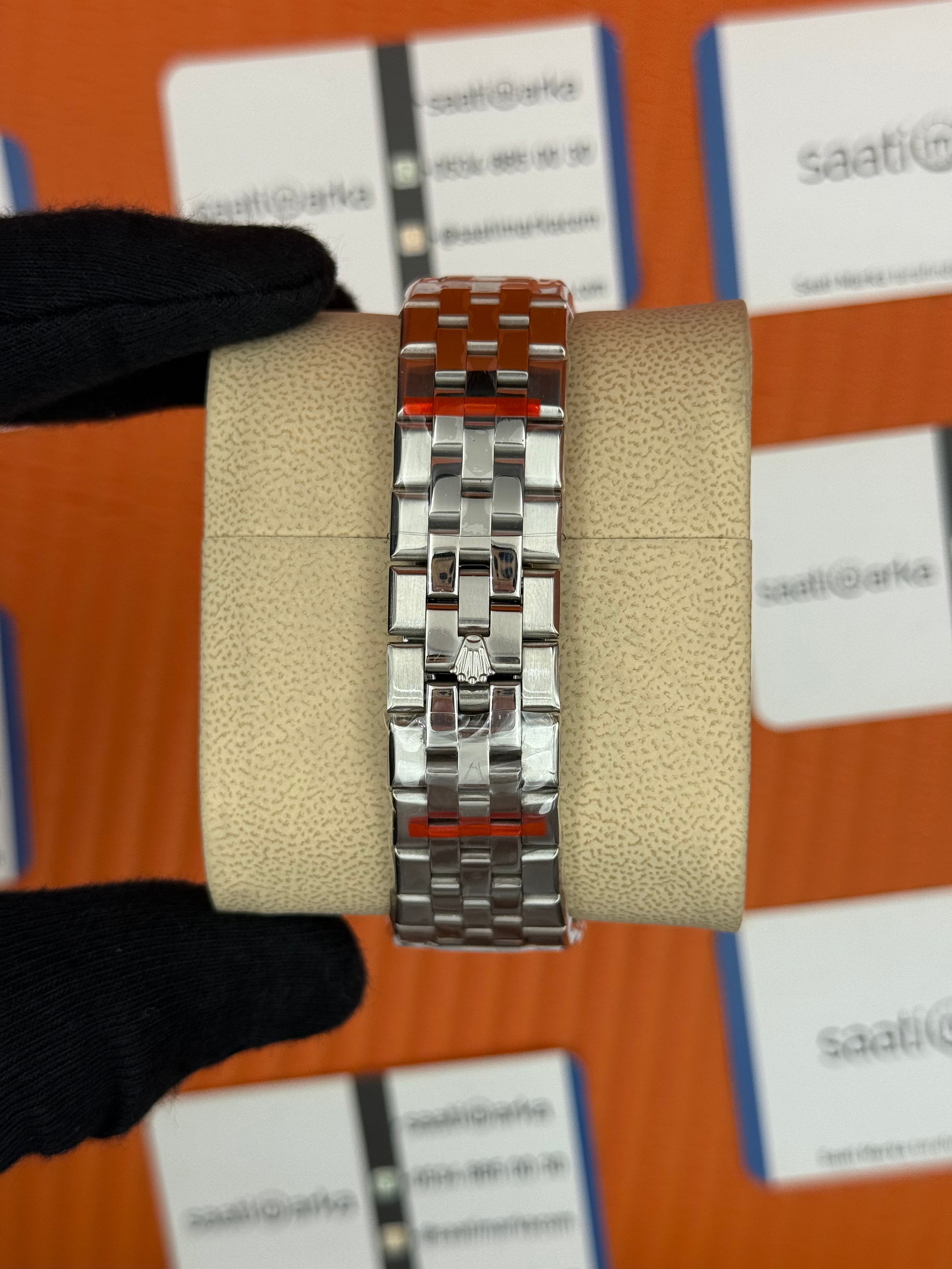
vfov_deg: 39.7
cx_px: 476
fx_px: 1760
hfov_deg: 30.3
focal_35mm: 48
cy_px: 634
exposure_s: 1/762
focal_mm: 6.76
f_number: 1.78
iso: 64
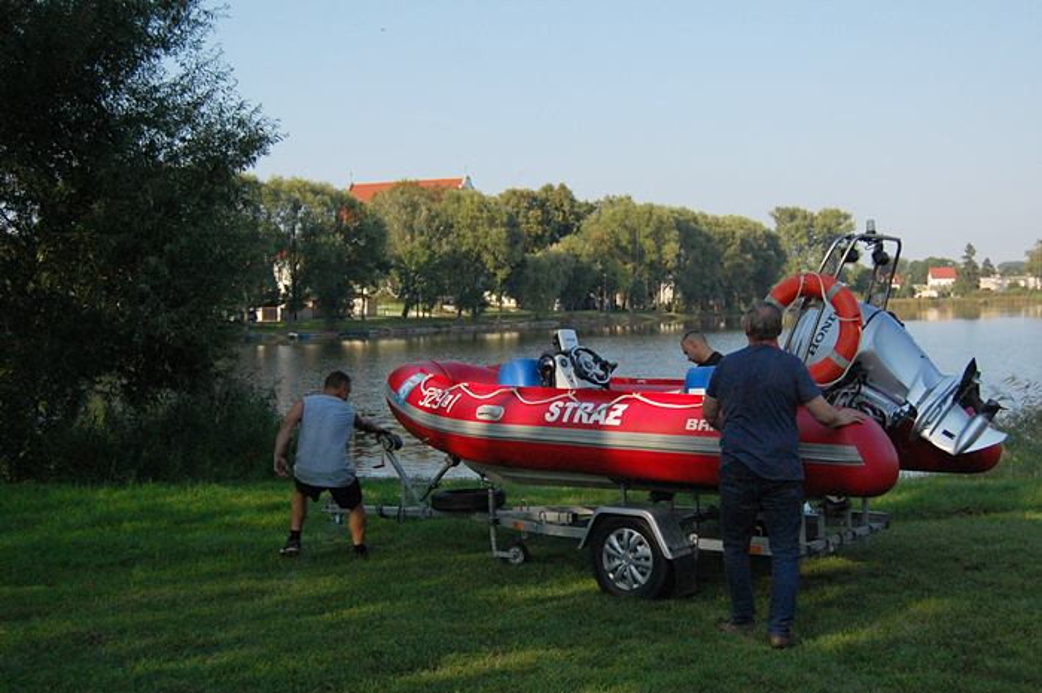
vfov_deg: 38.3
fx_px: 997
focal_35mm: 34
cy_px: 346
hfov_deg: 55.2
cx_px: 521
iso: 800
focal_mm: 23
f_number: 4.5
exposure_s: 1/4000
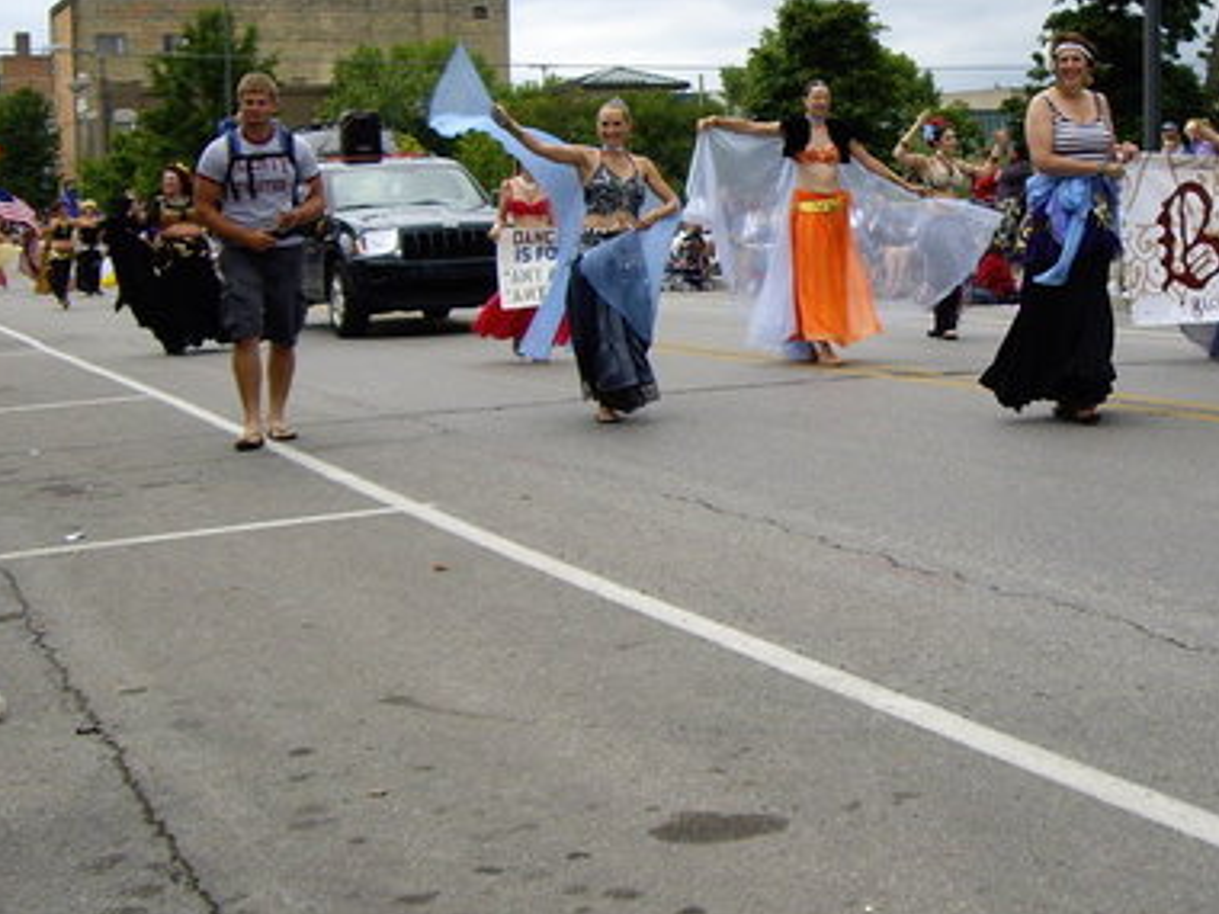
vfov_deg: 22.9
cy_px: 330
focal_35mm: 64
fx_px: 2254
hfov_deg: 29.8
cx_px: 892
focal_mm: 6.2
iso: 100
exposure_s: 1/320
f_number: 4.3
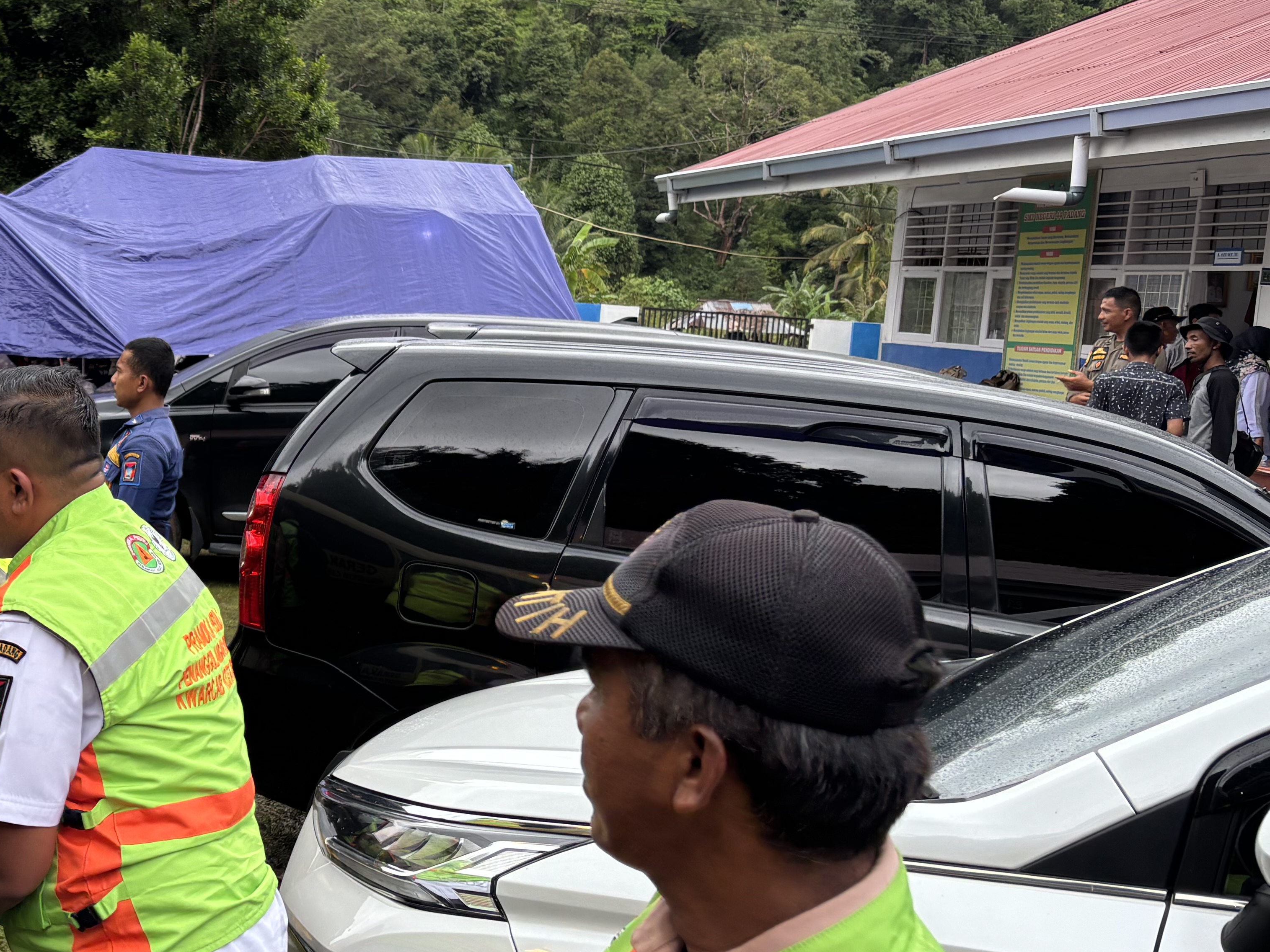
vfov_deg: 29.7
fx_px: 1798
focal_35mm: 49
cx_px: 87
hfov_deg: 36.1
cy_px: 424
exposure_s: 1/166
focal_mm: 5.96
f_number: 1.6
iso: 50
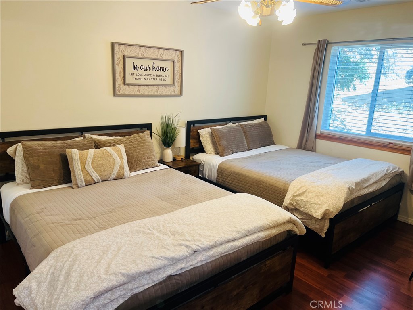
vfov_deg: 53.1
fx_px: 310
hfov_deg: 67.3
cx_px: 206
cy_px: 155
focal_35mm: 26
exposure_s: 1/60
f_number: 1.5
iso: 64
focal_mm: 5.7
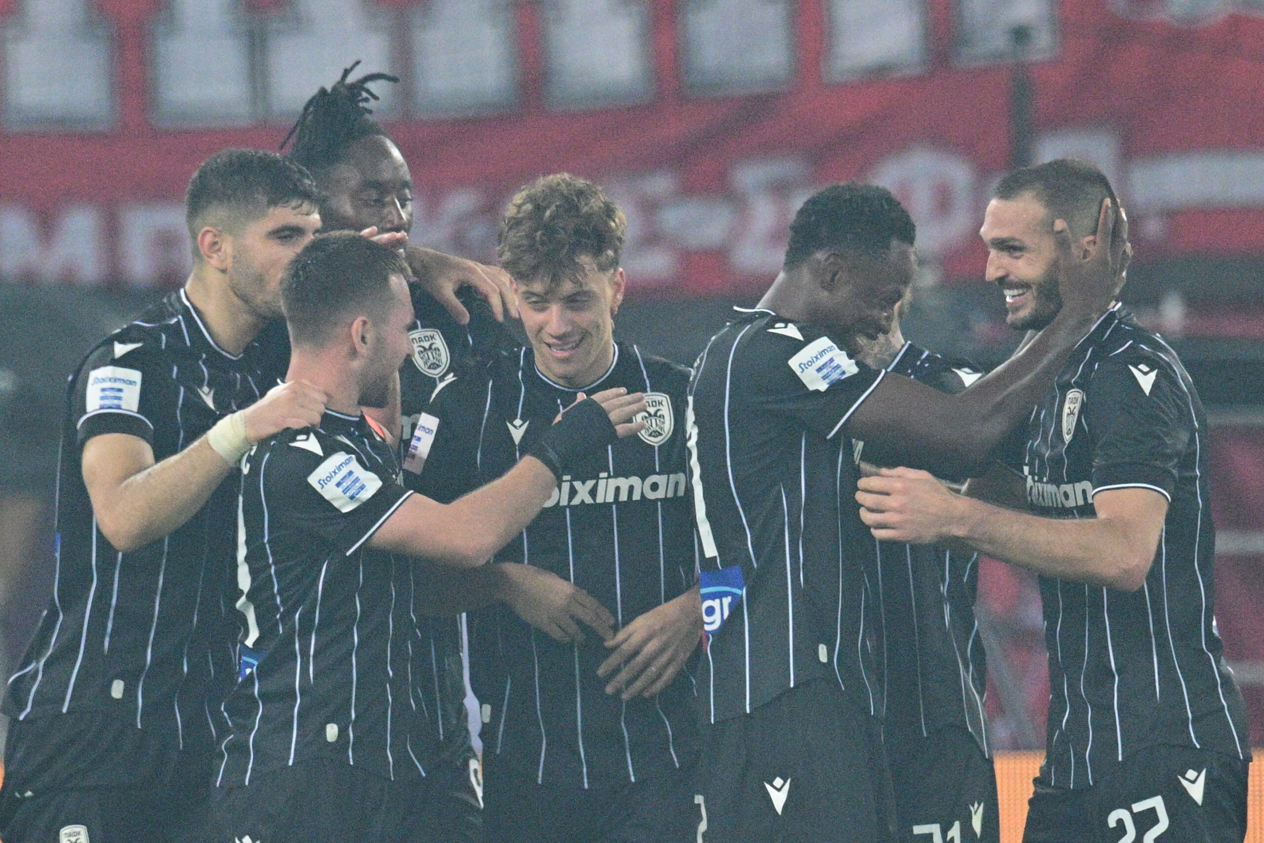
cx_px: 632
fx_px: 21066
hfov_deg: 3.4
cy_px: 422
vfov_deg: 2.3
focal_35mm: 600
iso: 3200
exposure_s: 1/1000
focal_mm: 600
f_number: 4
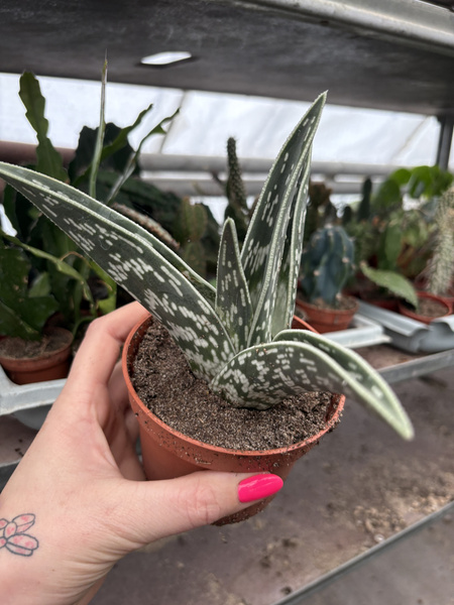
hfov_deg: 53.1
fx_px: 455
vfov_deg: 67.3
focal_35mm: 26
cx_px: 227
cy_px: 302
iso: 125
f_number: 1.6
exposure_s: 1/87
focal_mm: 5.96
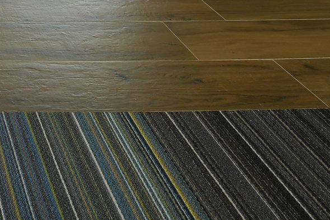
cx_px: -111
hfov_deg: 29.7
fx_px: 477
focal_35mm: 52
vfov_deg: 20.0
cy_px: -159
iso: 160
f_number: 10
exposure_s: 1/3
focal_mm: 10
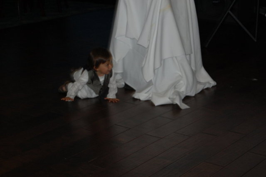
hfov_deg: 24.6
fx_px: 609
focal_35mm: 82
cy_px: 88
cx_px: 133
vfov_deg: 16.5
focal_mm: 55
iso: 400
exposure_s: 1/60
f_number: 5.6
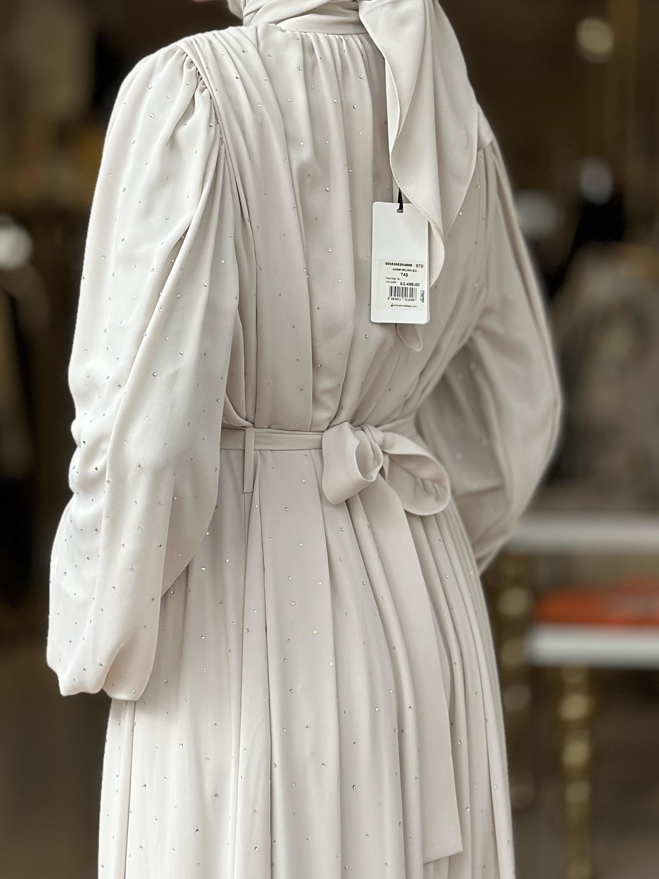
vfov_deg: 24.4
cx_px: 289
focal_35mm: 80
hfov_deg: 18.4
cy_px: 332
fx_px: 2031
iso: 80
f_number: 1.78
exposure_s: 1/1009
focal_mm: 6.86
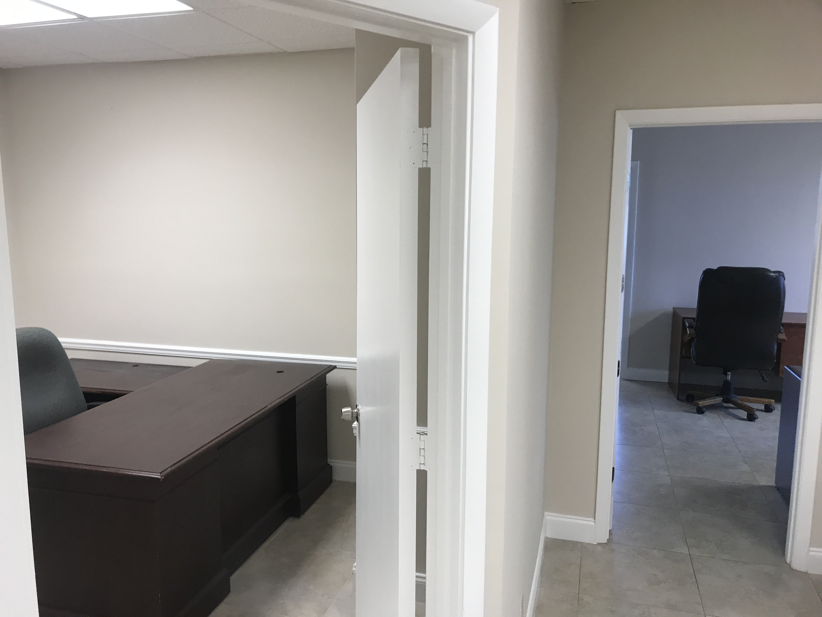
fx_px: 665
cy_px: 308
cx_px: 411
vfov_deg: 49.7
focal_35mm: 28
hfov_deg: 63.4
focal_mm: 3.99
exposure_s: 1/30
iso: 25
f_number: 1.8
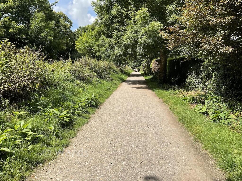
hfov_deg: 61.7
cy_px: 90
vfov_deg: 48.2
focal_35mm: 29
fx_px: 203
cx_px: 121
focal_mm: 3
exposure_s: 1/1342
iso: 16
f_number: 1.8
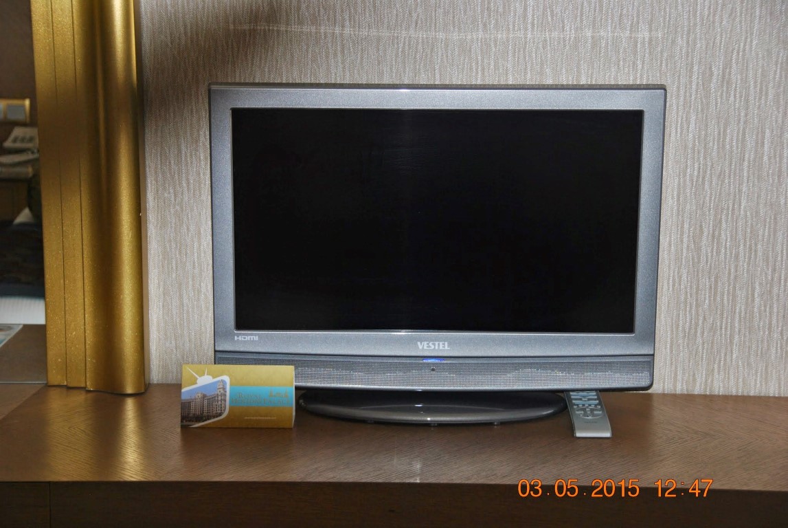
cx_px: 394
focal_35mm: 84
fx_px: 1841
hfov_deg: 24.2
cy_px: 264
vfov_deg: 16.3
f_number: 4.8
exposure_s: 1/60
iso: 200
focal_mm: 56
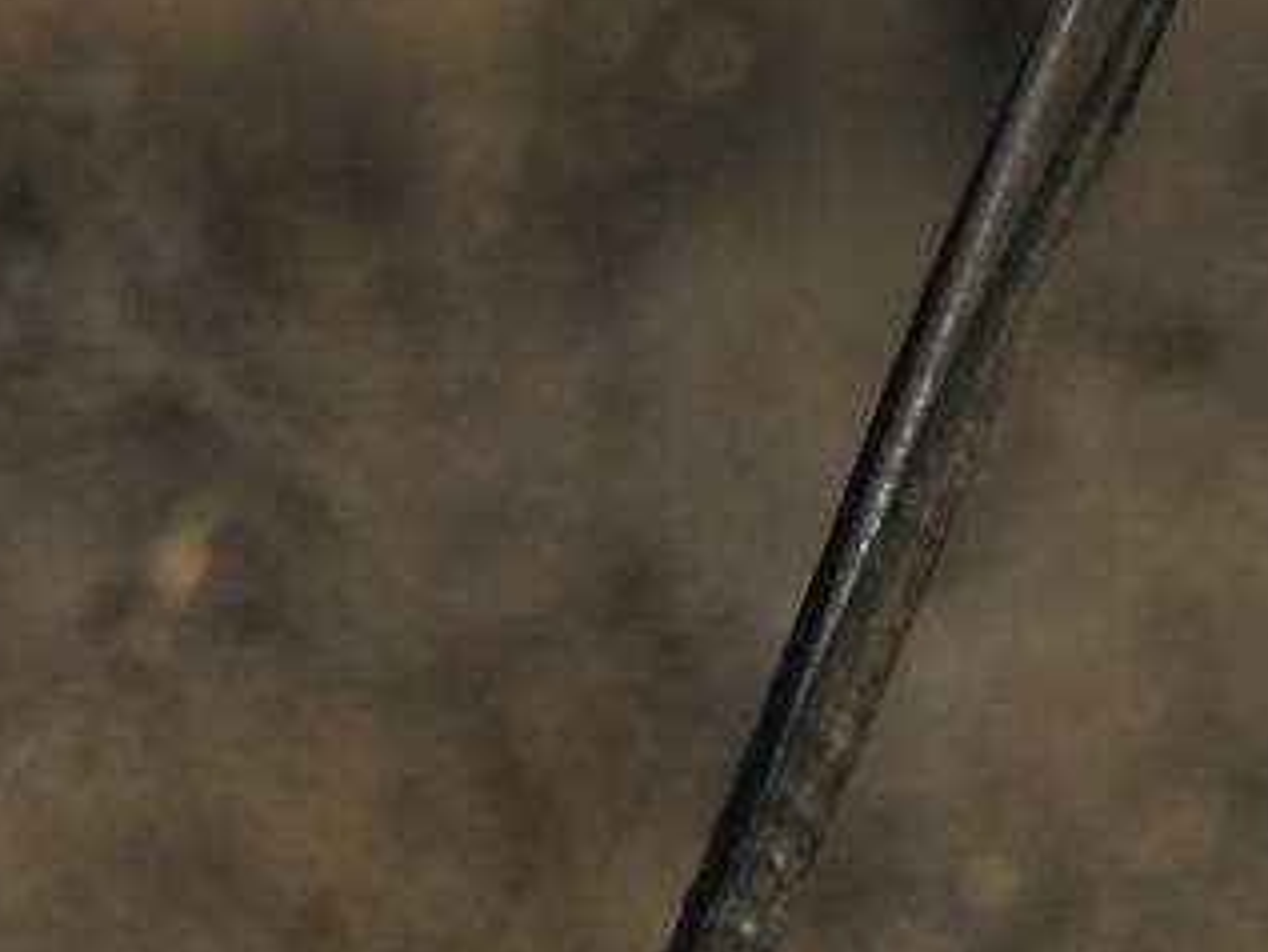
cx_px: 2228
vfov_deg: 0.5
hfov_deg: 0.7
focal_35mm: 2912
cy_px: 804
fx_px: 106708
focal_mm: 400
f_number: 5.6
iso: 100
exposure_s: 1/1000
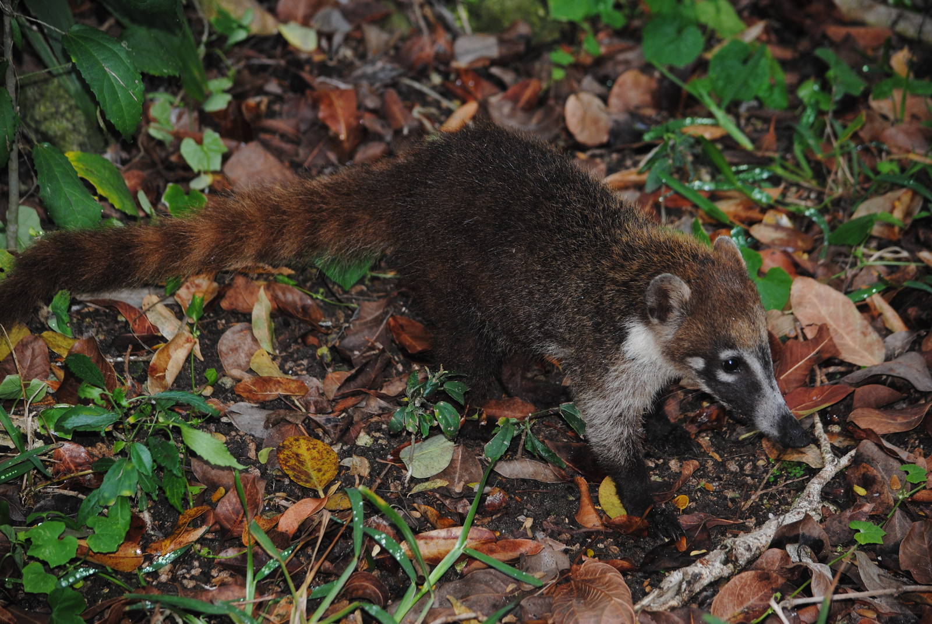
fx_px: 3344
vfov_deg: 10.7
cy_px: 312
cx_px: 466
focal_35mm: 129
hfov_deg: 15.9
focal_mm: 86
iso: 200
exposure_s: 1/60
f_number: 4.5
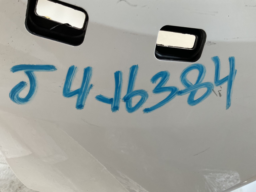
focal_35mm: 29
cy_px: 96
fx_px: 214
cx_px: 128
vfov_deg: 48.2
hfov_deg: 61.7
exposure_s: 1/50
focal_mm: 3
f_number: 1.8
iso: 40
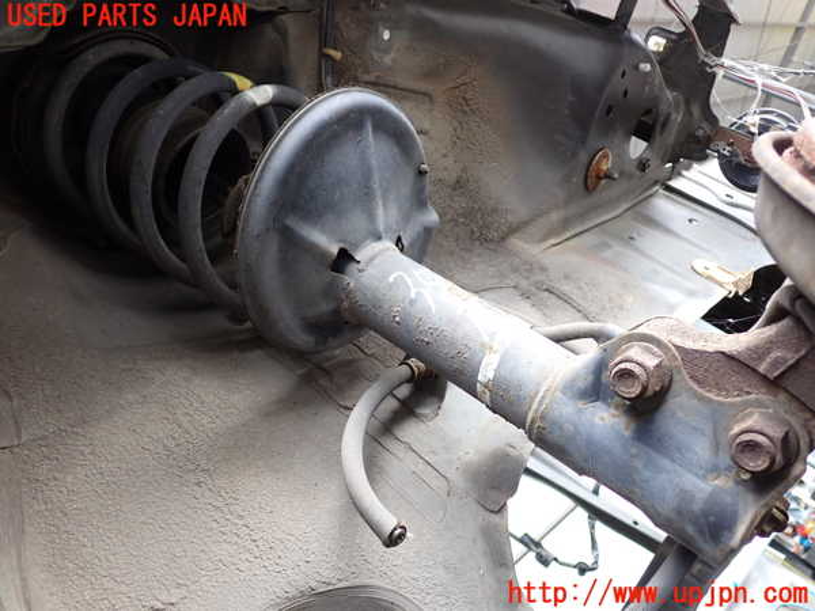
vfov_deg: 44.2
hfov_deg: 56.8
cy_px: 306
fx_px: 753
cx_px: 408
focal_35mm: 32
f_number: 2.4
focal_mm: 5.79
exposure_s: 1/125
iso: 320
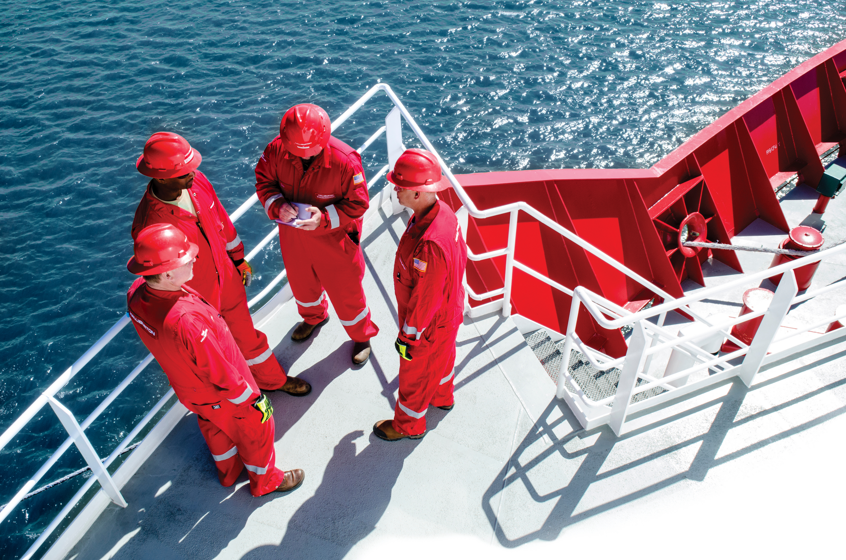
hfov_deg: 62.0
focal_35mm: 30
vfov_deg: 43.4
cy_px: 280
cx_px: 423
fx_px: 704
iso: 200
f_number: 14
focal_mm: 20
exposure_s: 1/100
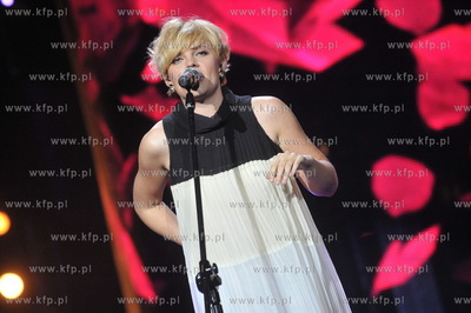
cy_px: 156
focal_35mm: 200
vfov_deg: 6.9
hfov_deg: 10.3
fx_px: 2614
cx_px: 236
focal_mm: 200
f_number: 5.6
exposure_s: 1/200
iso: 3200
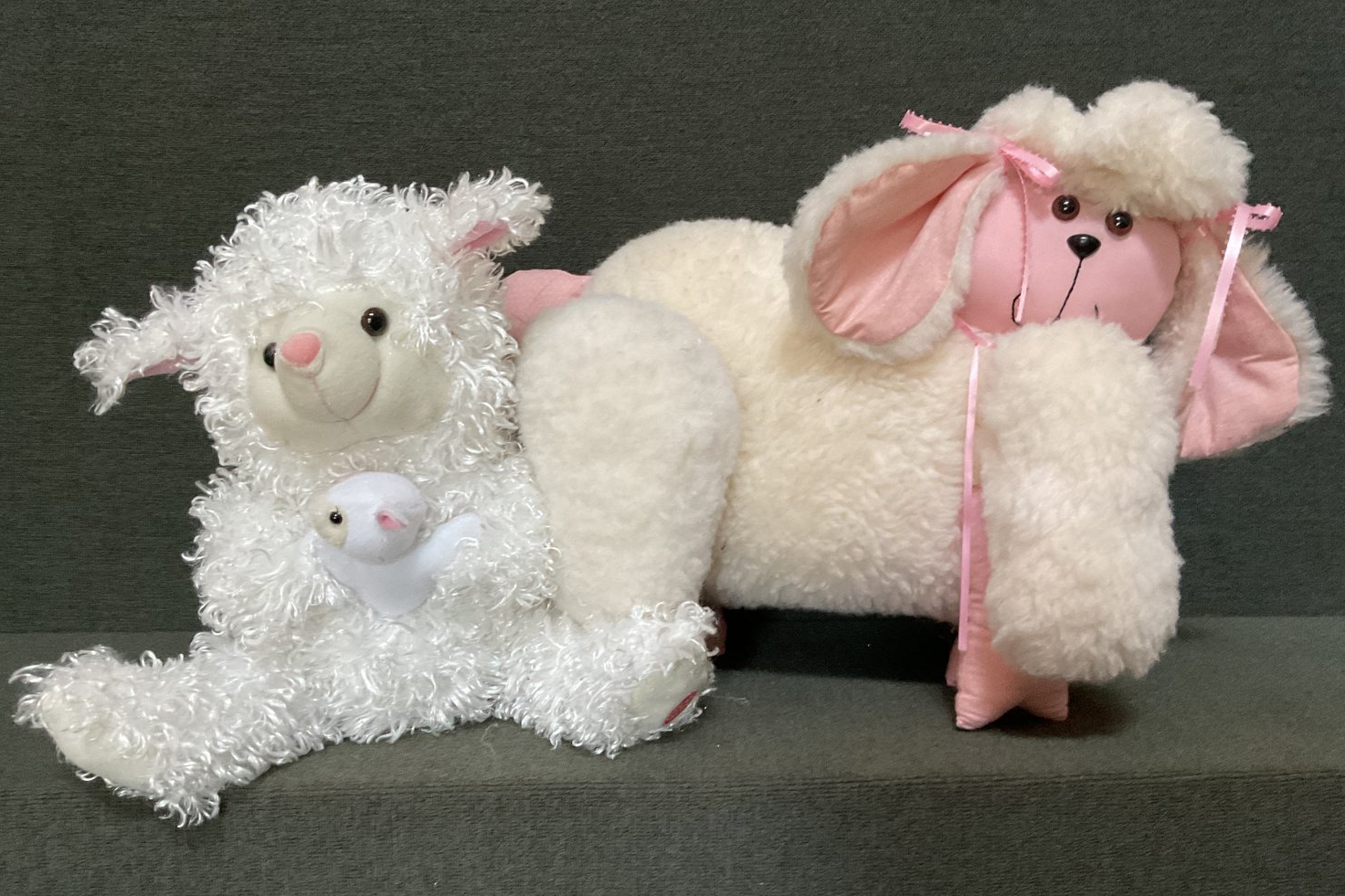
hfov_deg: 60.3
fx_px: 1158
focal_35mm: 31
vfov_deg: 42.3
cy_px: 460
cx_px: 689
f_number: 1.8
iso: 250
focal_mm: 3
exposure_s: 1/60
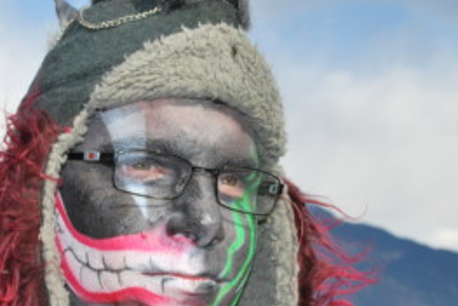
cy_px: 213
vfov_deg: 14.1
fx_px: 1235
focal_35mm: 97
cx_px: 122
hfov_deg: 20.9
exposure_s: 1/200
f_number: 9
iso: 100
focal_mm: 34
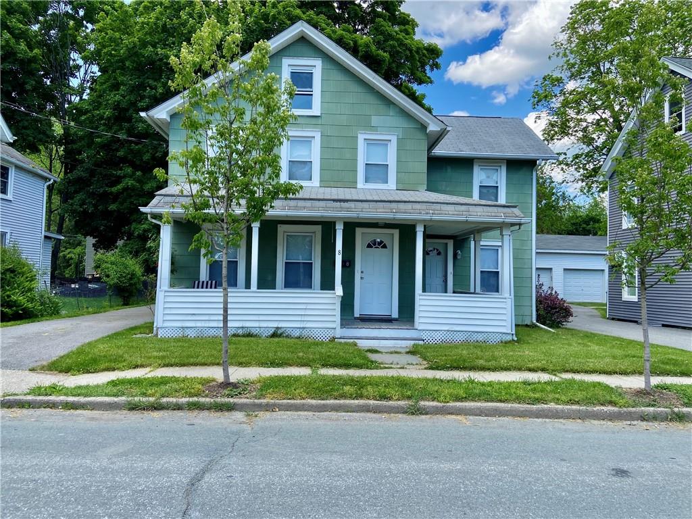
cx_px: 346
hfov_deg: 67.3
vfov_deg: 53.1
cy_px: 260
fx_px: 520
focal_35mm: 26
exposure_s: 1/833
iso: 32
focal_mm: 4.25
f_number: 1.8
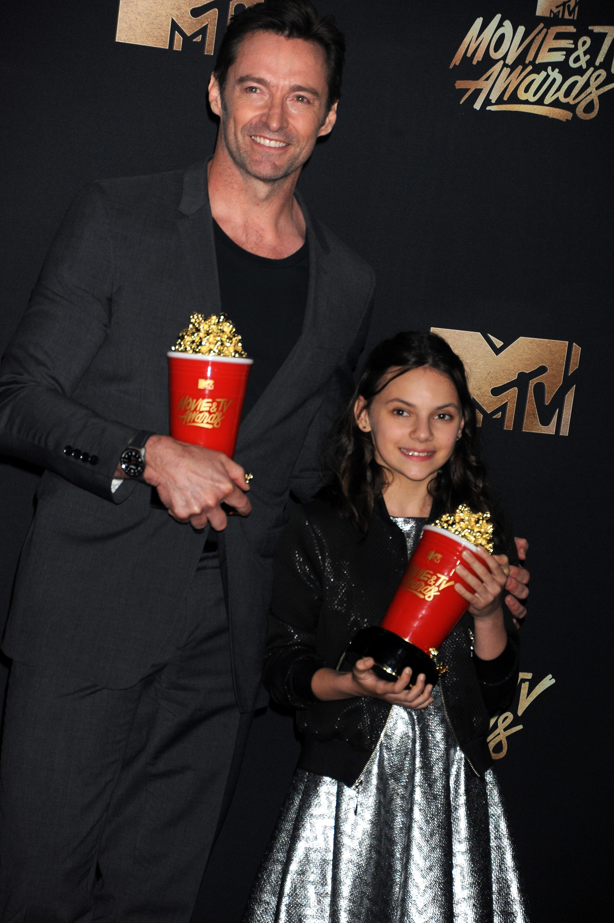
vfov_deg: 12.1
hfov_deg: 8.1
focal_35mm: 170
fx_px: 4354
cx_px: 307
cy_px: 462
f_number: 6.3
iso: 1250
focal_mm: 170
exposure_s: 1/1250
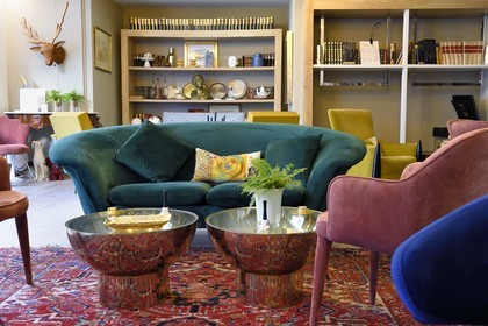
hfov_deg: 54.4
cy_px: 163
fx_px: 474
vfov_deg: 37.9
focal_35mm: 35
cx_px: 244
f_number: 7.1
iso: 2000
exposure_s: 1/13
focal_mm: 35
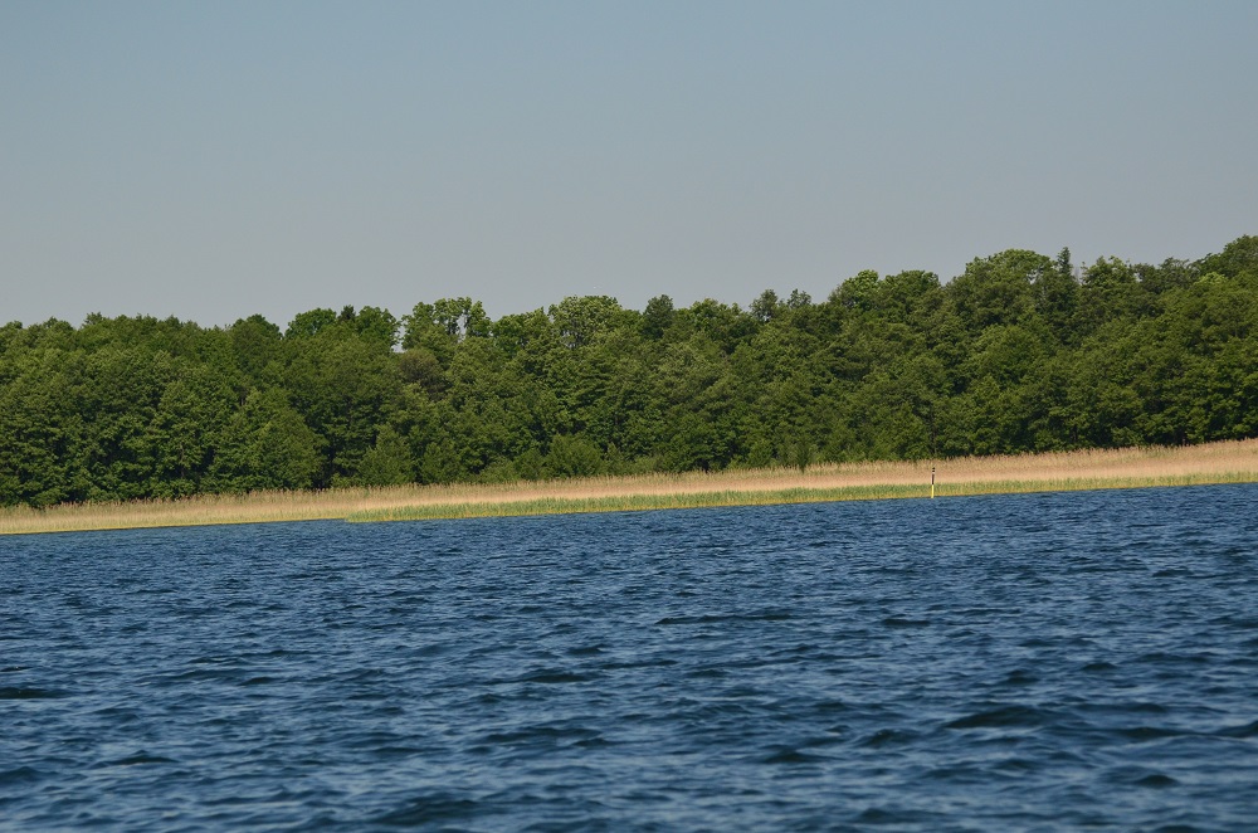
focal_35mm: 174
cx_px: 629
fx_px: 6067
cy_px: 416
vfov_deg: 7.9
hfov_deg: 11.8
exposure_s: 1/8000
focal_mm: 116
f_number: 4.8
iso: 560
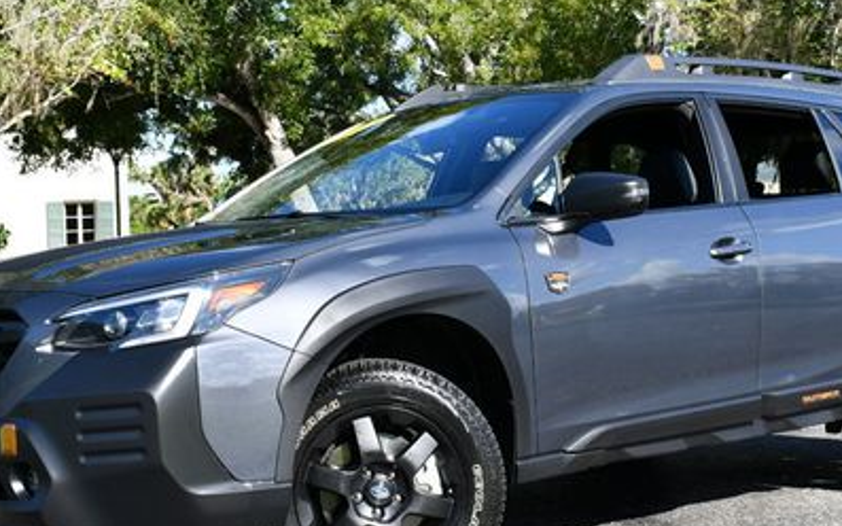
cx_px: 439
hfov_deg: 29.8
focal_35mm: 69
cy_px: 242
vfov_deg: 18.9
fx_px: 1583
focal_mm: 21
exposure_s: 1/250
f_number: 8
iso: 160
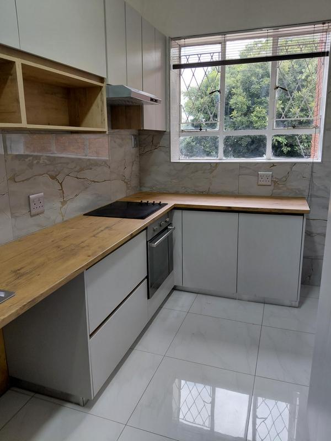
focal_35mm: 25
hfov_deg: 54.9
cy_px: 220
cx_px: 166
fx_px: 319
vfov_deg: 69.4
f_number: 1.8
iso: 50
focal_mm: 4.69
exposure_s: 1/120
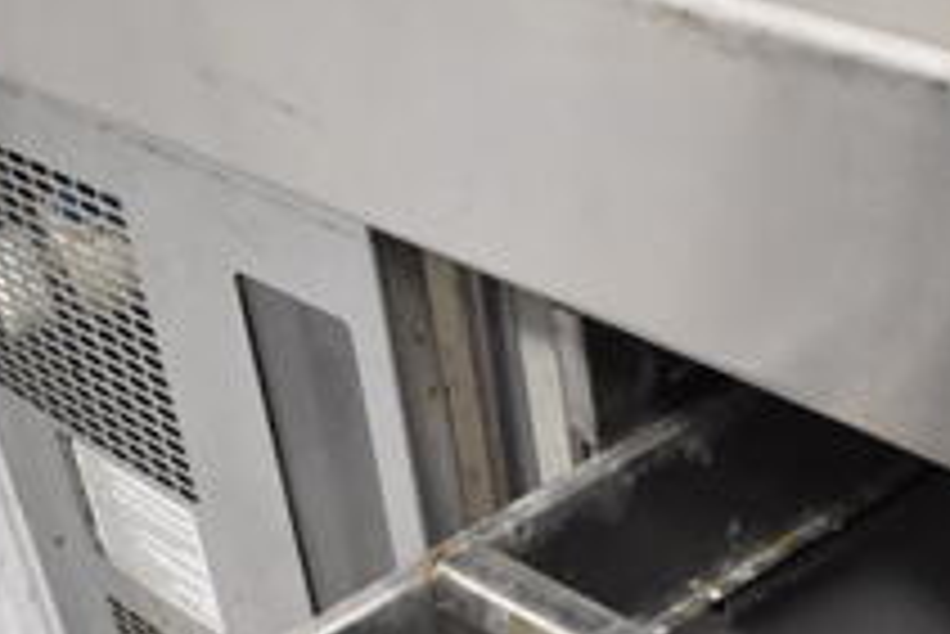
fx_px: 2060
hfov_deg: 25.8
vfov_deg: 16.2
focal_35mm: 78
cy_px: 908
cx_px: 657
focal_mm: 18
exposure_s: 1/125
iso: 4000
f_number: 3.5
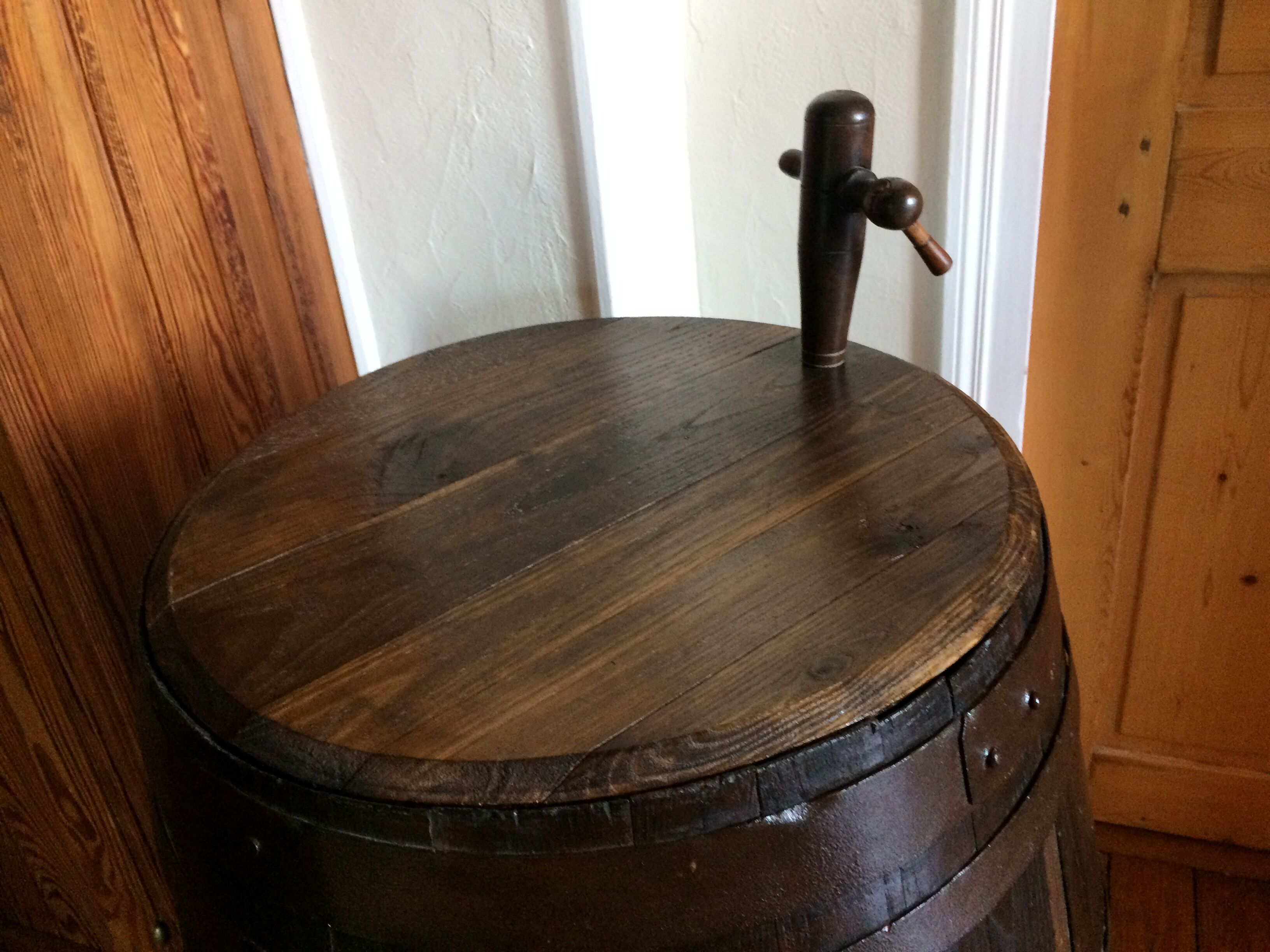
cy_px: 476
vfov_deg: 48.2
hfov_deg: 61.7
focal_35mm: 29
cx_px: 635
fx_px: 1064
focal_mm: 4.15
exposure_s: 1/33
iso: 320
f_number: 2.2
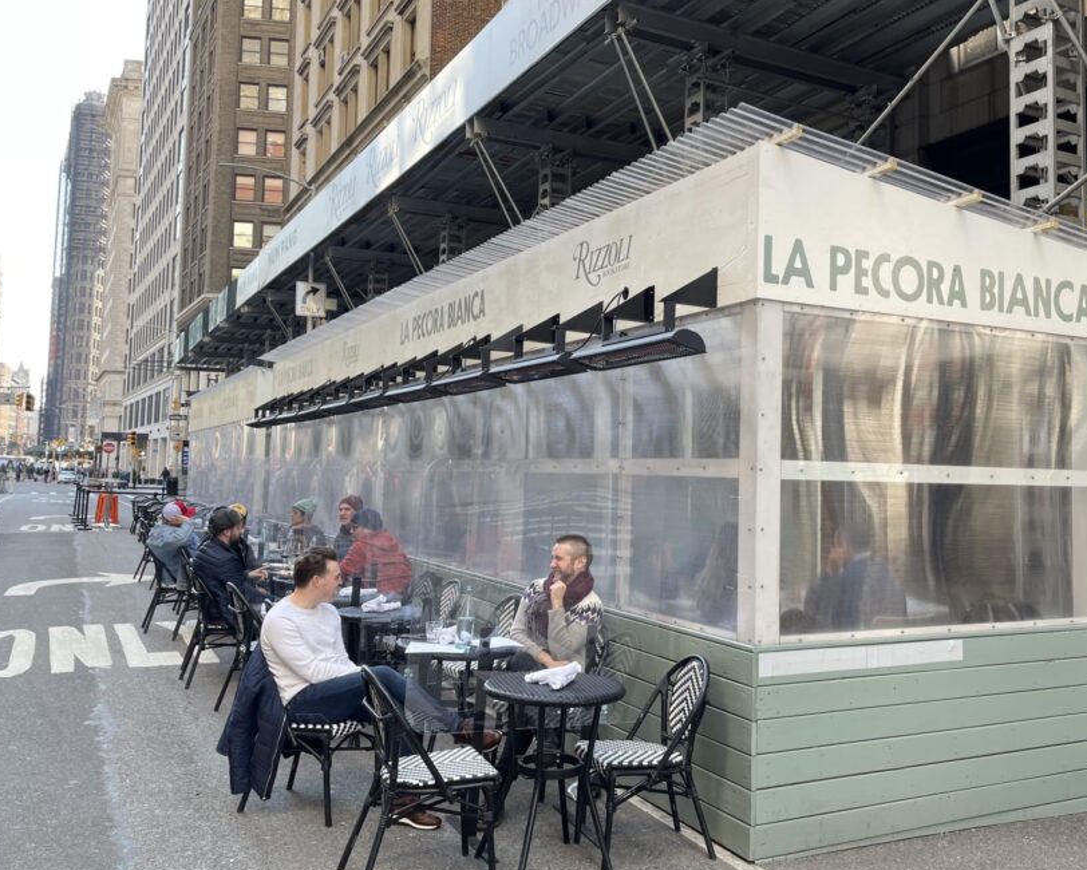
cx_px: 647
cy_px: 406
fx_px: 1030
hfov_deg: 55.3
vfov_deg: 45.8
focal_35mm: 32
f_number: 1.6
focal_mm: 4.2
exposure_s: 1/195
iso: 32
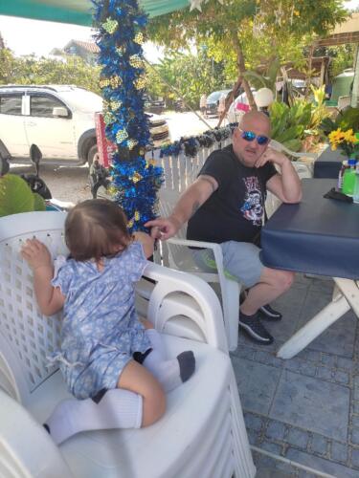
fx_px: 360
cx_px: 180
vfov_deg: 67.3
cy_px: 239
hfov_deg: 53.1
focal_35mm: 26
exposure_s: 1/291
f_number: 1.79
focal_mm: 4.74
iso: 100
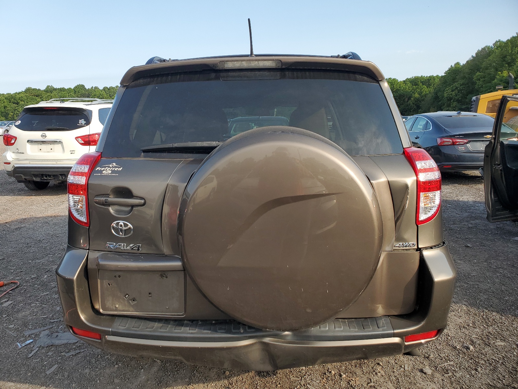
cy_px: 194
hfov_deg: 67.3
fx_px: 389
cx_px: 259
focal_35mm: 26
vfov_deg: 53.1
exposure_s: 1/667
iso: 50
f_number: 1.5
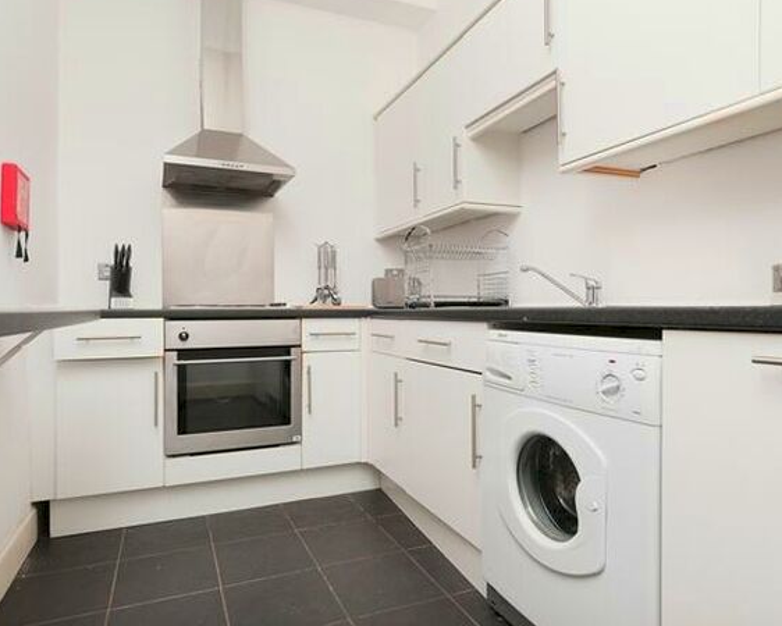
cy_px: 304
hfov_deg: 77.3
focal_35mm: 21
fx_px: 486
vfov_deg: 65.5
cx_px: 348
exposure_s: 1/2.5
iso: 200
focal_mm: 12
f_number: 11
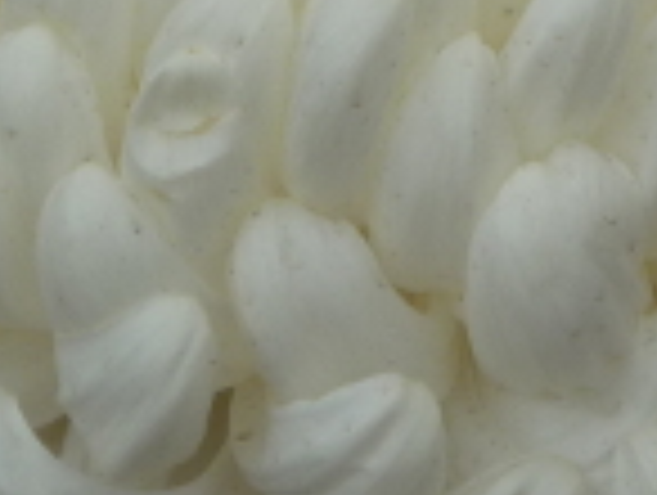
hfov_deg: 4.7
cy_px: -72
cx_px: 432
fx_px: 8080
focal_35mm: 425
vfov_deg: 3.5
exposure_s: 1/100
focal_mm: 17.3
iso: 100
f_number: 5.6
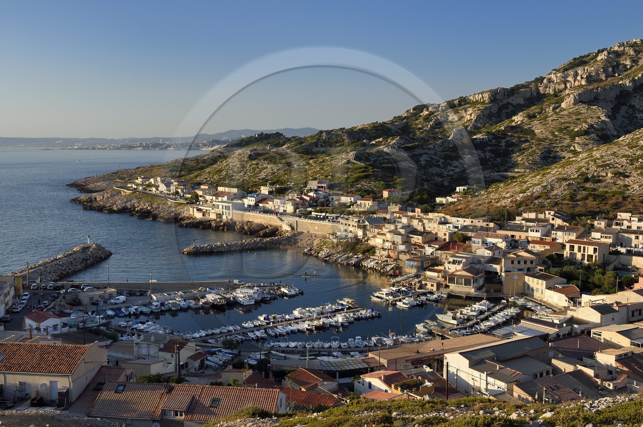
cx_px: 322
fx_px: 678
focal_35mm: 38
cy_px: 214
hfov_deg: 50.7
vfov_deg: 35.0
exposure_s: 1/250
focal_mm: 38
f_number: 10
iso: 200
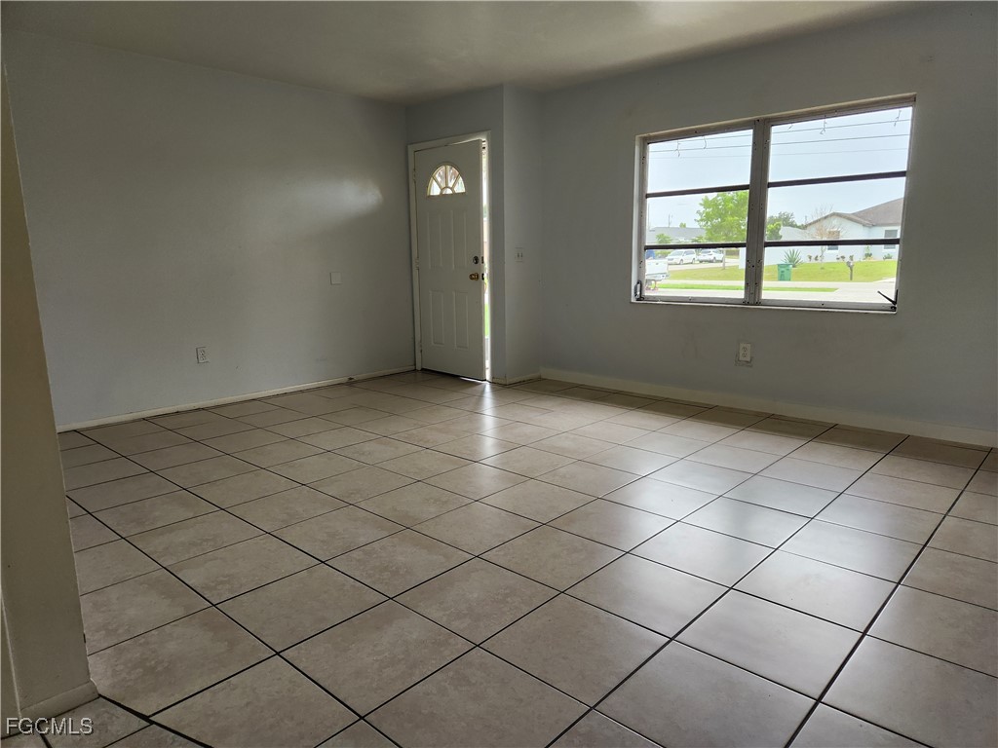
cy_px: 374
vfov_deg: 58.9
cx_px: 499
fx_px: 663
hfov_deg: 73.9
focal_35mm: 23
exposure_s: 1/120
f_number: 1.8
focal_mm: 5.4
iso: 160
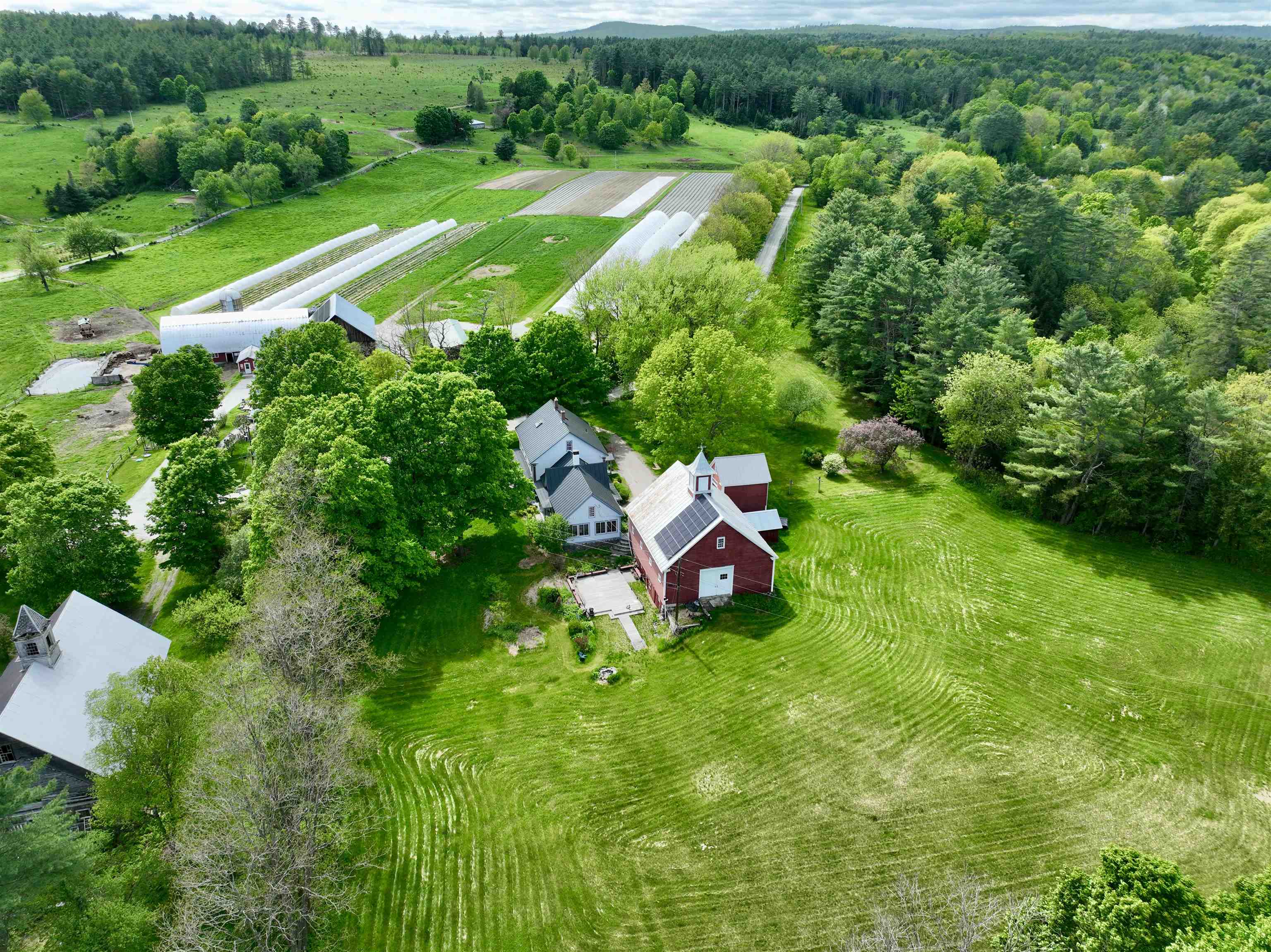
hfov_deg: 71.6
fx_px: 881
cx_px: 636
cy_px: 476
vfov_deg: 56.8
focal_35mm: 24
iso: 200
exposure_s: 1/2000
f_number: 2.8
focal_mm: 12.29
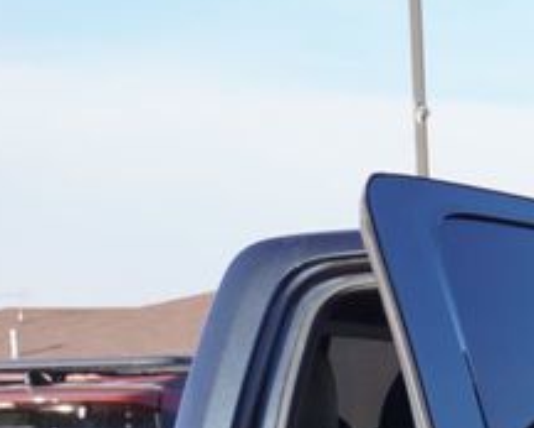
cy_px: 777
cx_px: 1248
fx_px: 2530
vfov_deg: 9.2
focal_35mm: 160
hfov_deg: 10.5
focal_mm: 24
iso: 100
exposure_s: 1/100
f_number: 7.1
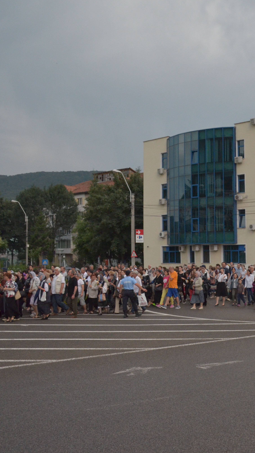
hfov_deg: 26.3
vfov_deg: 47.4
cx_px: 252
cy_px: 225
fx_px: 517
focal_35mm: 43
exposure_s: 1/320
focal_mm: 18
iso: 1600
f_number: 4
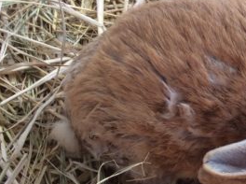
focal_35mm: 85
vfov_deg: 17.2
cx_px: 243
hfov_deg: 22.2
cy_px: 136
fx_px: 603
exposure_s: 1/30
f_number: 2.4
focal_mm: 3.3
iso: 32
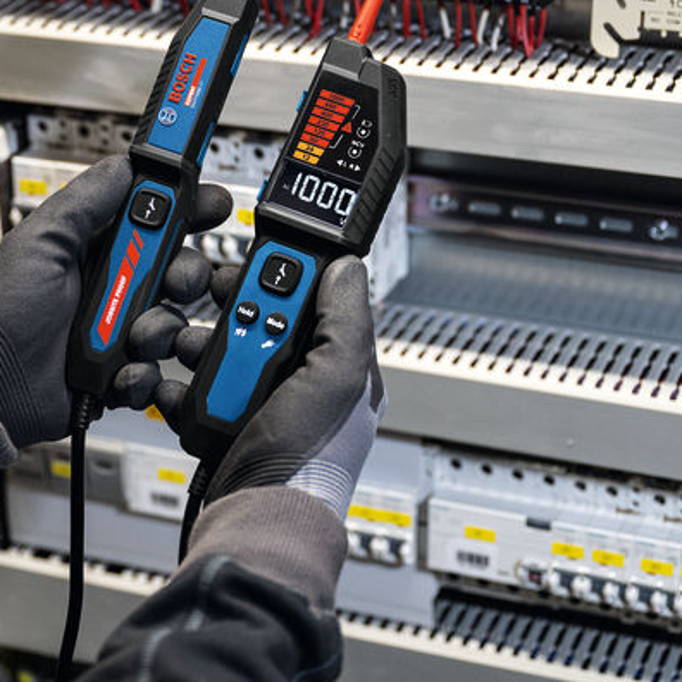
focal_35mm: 91
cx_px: 253
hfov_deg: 19.1
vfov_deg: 19.0
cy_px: 232
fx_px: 2028
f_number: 2.8
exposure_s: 1/100
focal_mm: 53
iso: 1600
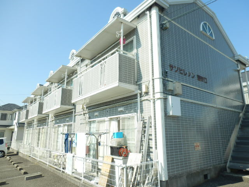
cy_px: 94
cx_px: 124
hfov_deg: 71.6
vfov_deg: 56.8
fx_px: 173
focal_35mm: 24
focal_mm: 4.2
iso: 80
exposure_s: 1/640
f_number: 3
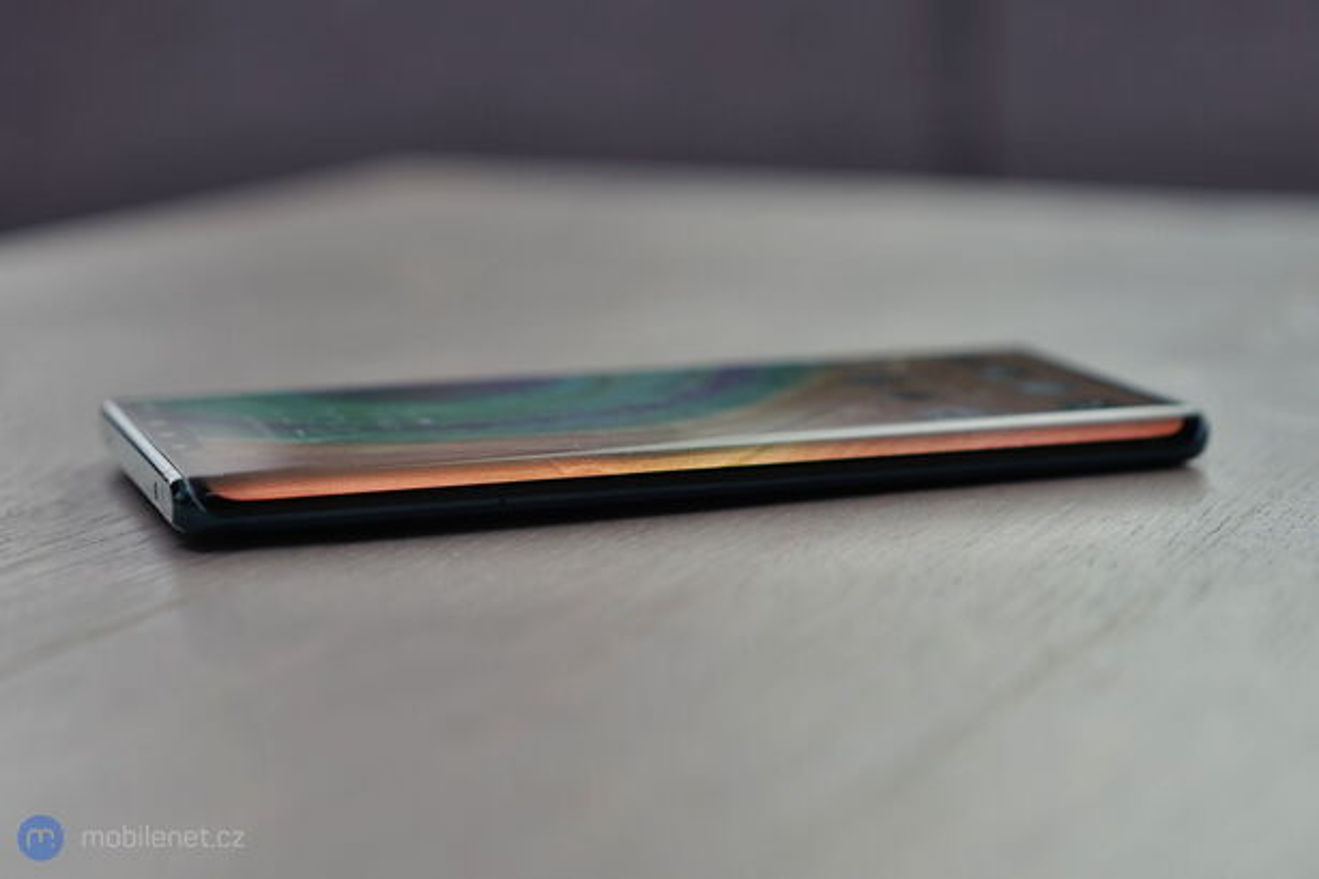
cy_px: 440
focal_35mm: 55
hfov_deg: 36.3
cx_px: 660
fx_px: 2014
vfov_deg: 24.6
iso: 400
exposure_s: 1/125
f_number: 3.2
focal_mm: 55
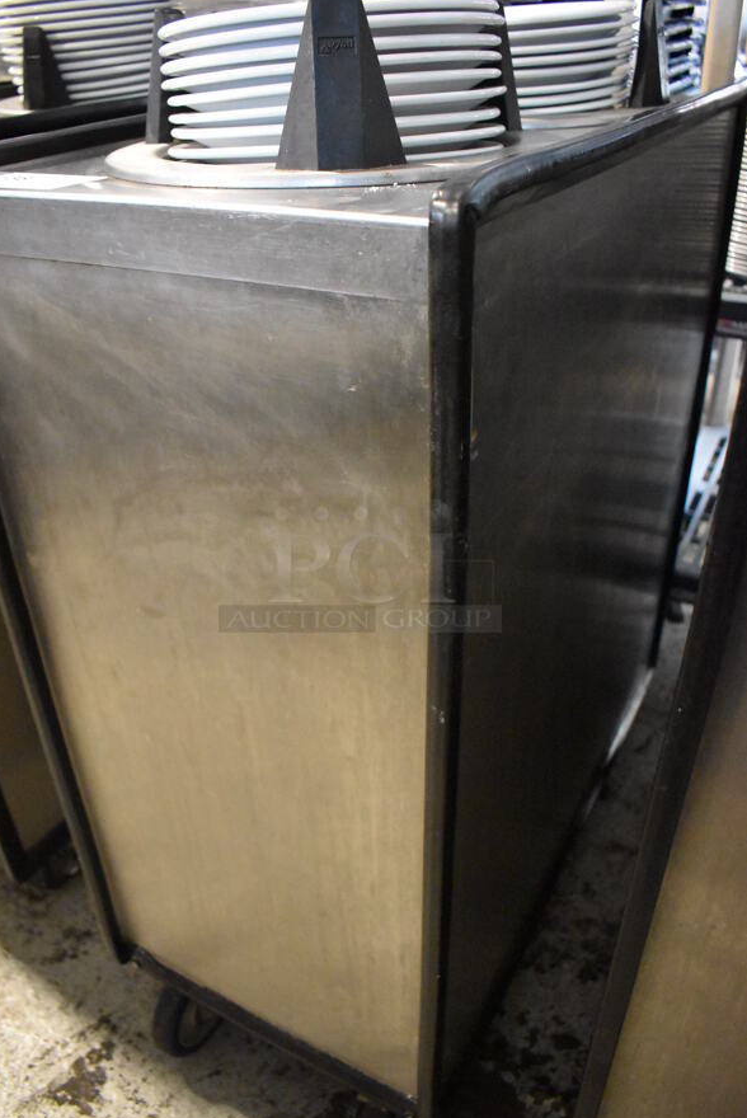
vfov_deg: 65.4
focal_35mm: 28
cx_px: 361
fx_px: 870
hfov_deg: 46.5
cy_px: 566
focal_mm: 18
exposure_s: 1/125
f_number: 3.5
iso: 9000
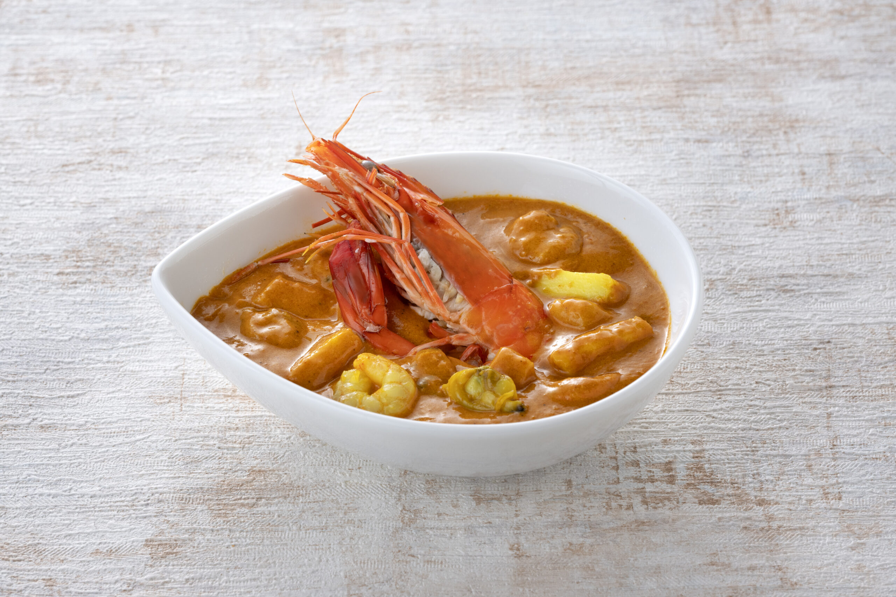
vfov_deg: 11.4
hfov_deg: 17.1
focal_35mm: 120
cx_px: 448
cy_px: 298
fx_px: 2987
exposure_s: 1/200
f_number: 16
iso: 400
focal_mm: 120
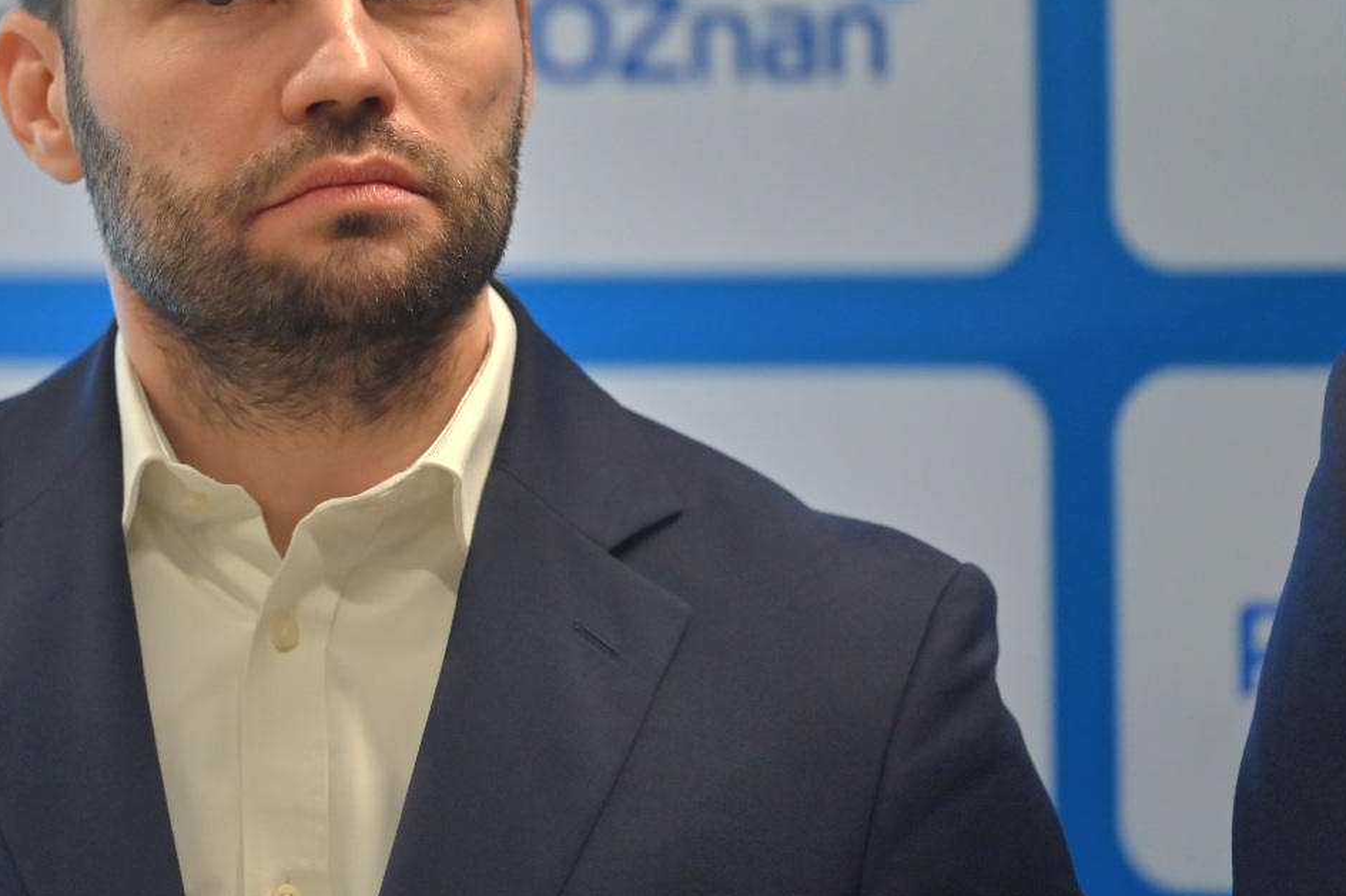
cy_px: 189
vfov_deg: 4.4
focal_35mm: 309
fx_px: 11550
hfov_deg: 6.7
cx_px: 307
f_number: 2.8
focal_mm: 180
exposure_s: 1/400
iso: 1100
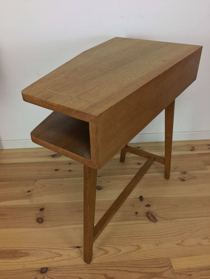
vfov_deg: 61.7
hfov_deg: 48.2
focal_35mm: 29
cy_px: 140
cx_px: 105
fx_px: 235
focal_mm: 4.15
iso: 32
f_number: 2.2
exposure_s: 1/33
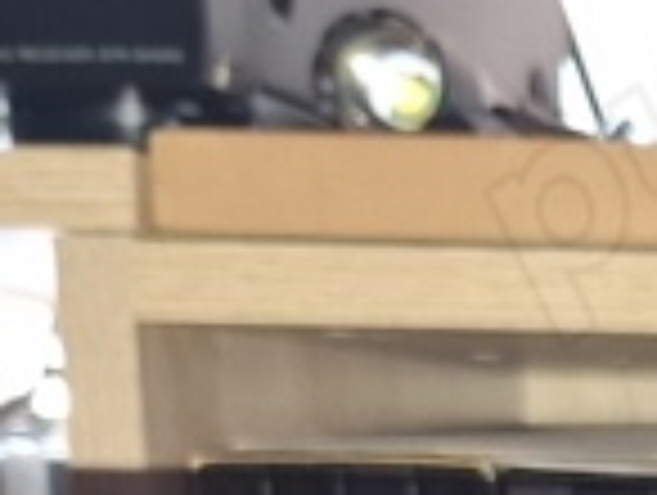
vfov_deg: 8.7
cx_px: 1490
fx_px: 2985
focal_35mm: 157
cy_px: 1152
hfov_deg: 10.9
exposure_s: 1/50
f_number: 1.8
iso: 250
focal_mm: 5.54
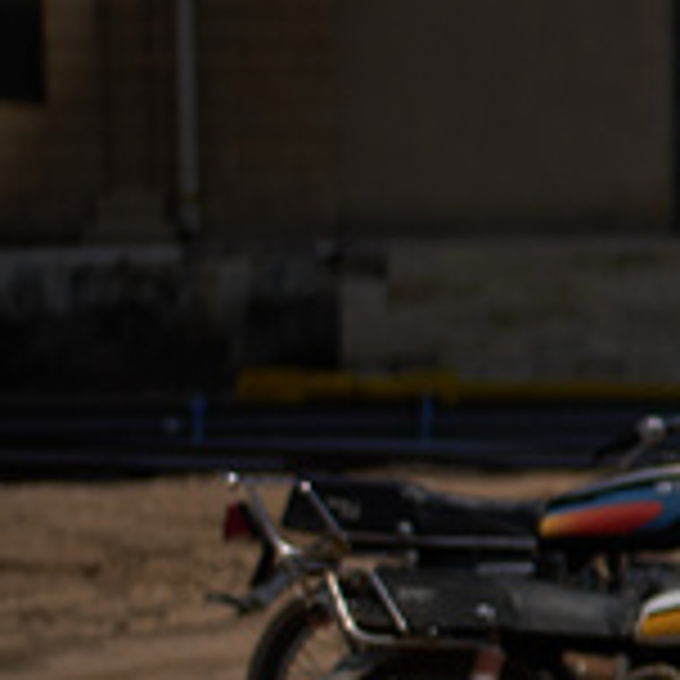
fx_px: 6423
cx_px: 2008
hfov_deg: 5.7
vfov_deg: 6.1
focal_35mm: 289
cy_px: 405
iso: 100
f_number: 1.4
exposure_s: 1/32000
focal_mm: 50
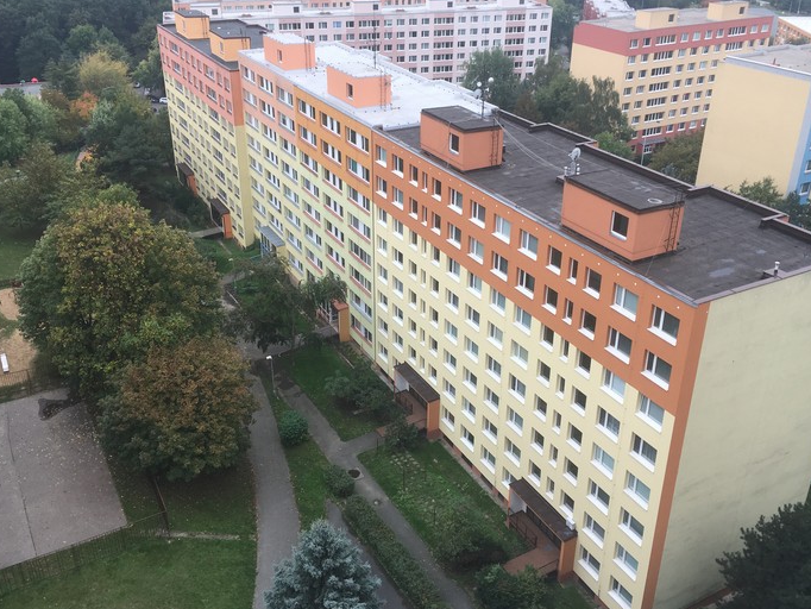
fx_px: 797
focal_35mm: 34
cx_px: 403
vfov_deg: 41.8
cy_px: 280
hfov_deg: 53.9
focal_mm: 4.15
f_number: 2.2
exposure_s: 1/199
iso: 25
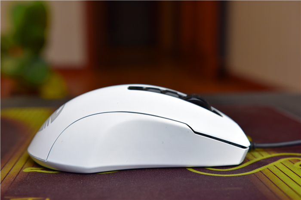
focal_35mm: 52
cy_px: 100
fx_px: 439
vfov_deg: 25.7
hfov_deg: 37.9
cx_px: 150
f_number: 4.5
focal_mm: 35
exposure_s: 1/60
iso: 800
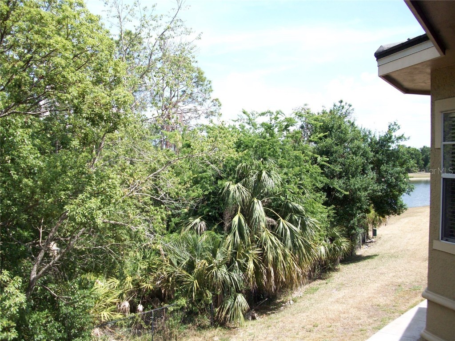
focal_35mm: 34
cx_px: 228
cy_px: 170
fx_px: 447
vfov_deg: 41.8
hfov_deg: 54.0
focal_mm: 5.7
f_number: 2.8
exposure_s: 1/448
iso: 64
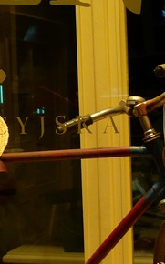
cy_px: 178
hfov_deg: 12.6
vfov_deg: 19.9
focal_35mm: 104
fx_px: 749
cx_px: 59
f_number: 2.8
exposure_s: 1/25
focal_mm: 7.9
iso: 200
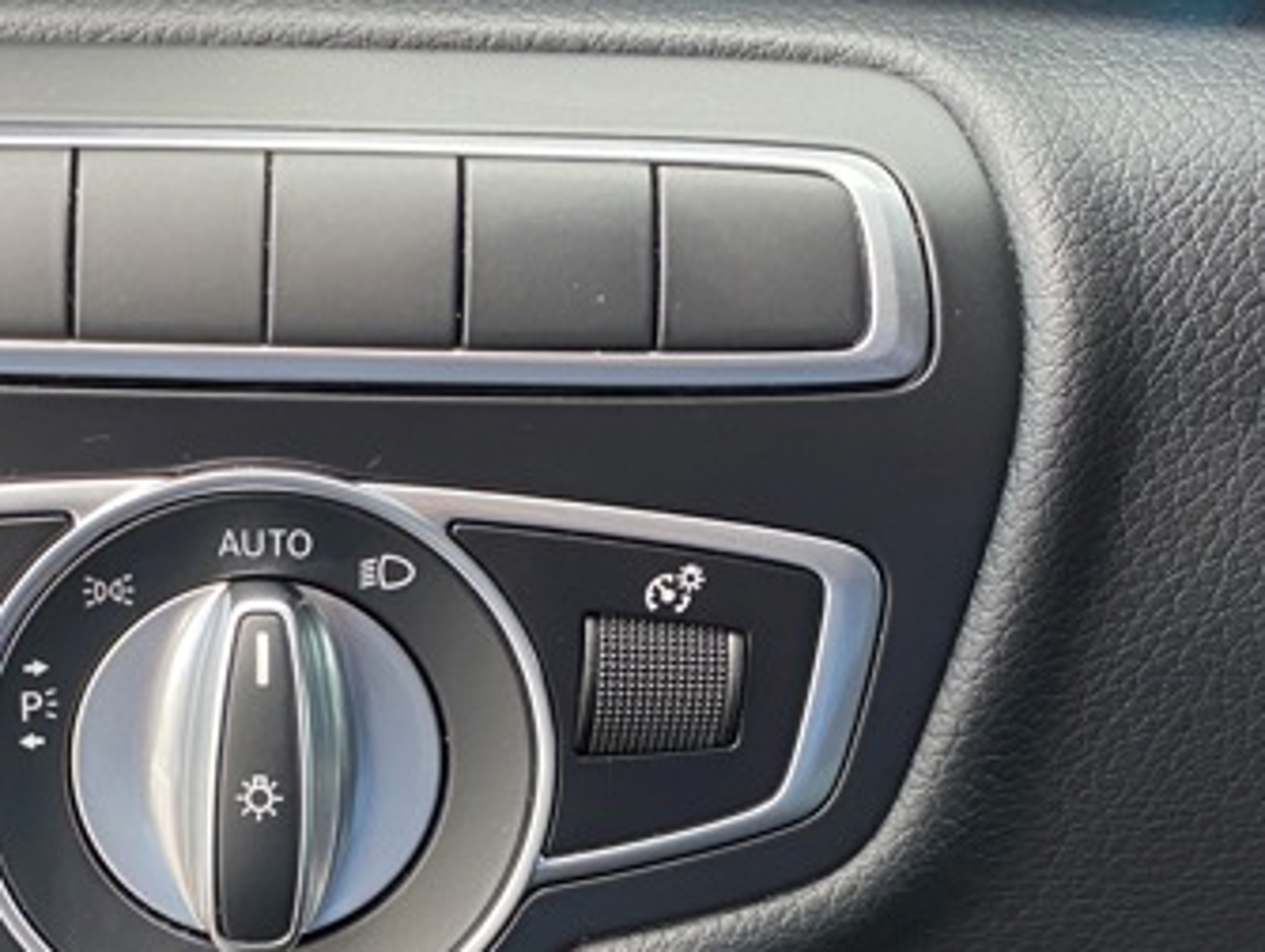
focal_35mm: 62
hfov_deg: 30.3
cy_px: 903
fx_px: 2268
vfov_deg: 22.9
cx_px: 230
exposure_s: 1/60
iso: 125
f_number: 1.8
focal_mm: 4.25
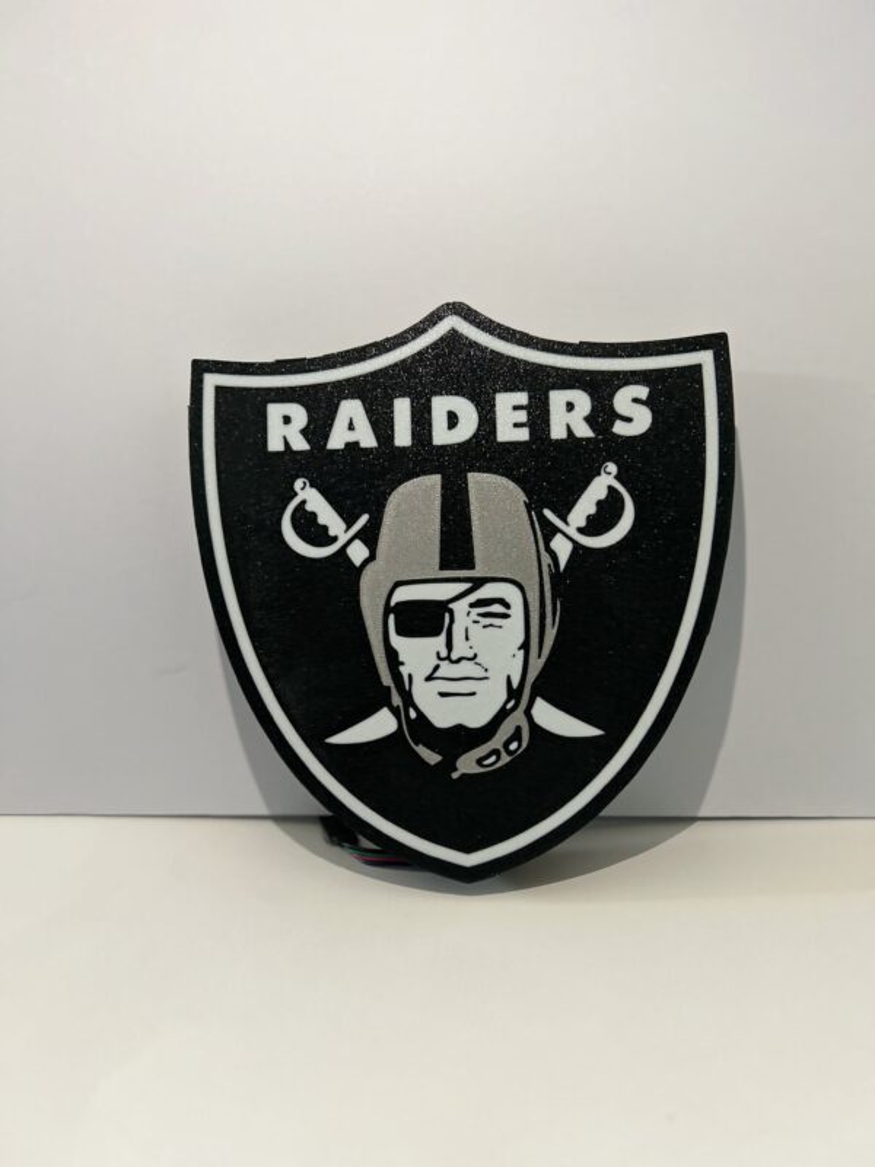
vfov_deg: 67.3
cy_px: 584
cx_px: 438
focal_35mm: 26
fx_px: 876
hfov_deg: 53.1
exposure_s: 1/60
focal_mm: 5.7
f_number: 1.5
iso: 320
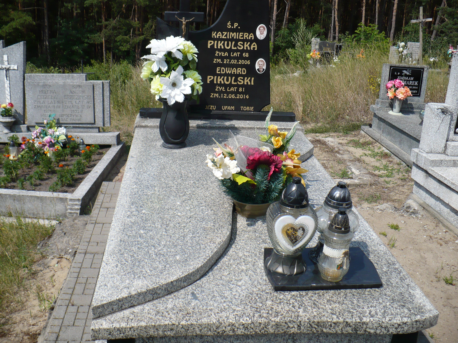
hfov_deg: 50.1
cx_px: 229
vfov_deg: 38.7
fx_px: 490
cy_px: 172
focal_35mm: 37
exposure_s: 1/250
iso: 100
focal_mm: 6.1
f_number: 8
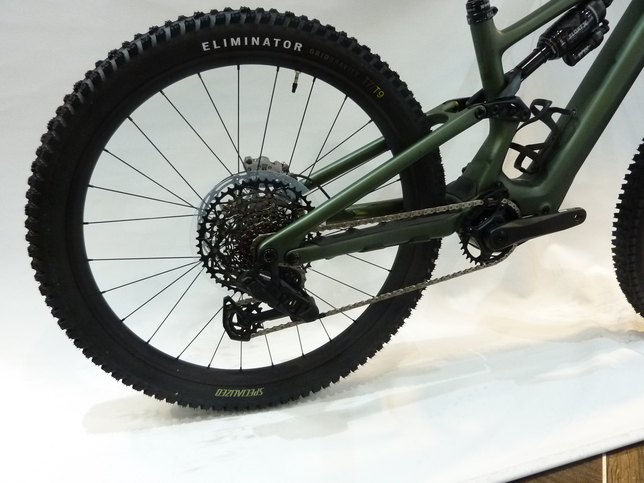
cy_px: 242
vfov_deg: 54.9
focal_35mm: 25
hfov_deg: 69.4
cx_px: 322
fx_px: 465
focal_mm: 4.1
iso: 400
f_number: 3.3
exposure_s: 1/20
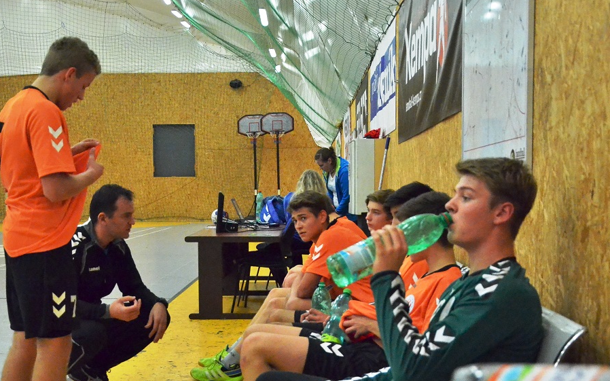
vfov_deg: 24.3
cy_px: 246
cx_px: 268
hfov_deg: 38.1
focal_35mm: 53
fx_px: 881
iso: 6400
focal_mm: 26
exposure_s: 1/1000
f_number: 4
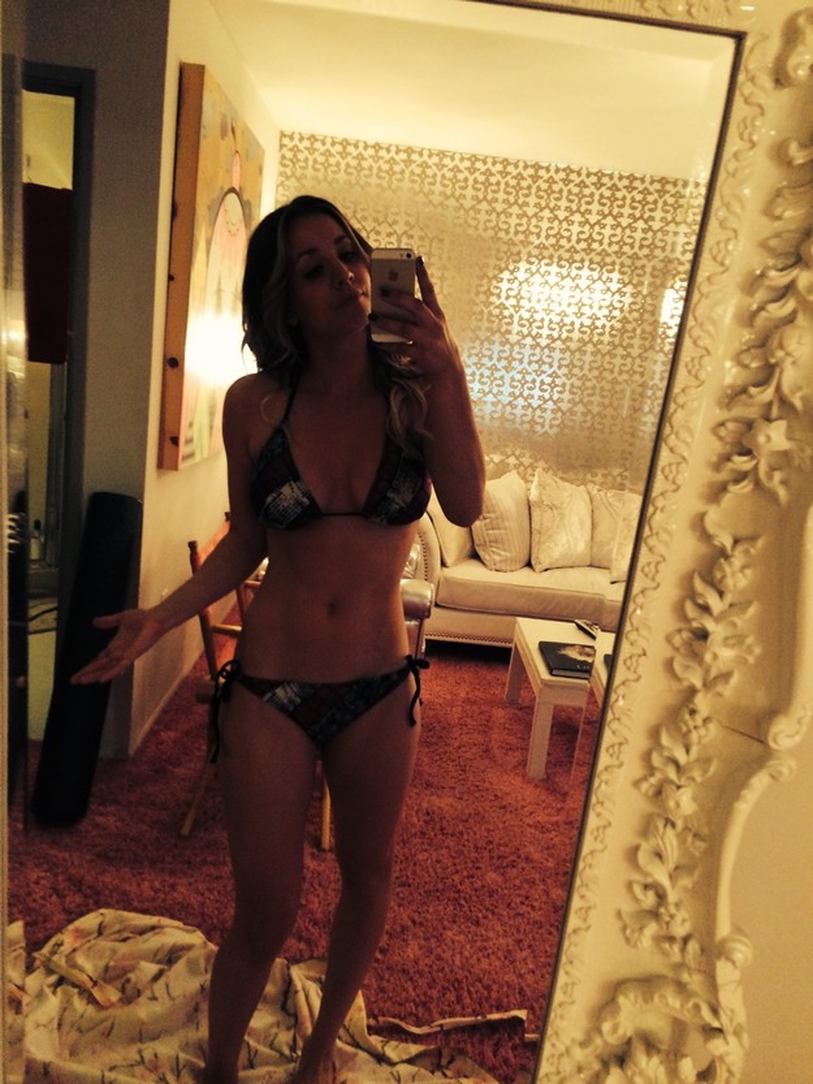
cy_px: 542
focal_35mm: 30
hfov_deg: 46.8
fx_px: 939
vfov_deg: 60.0
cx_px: 406
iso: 250
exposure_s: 1/30
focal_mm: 4.12
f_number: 2.2
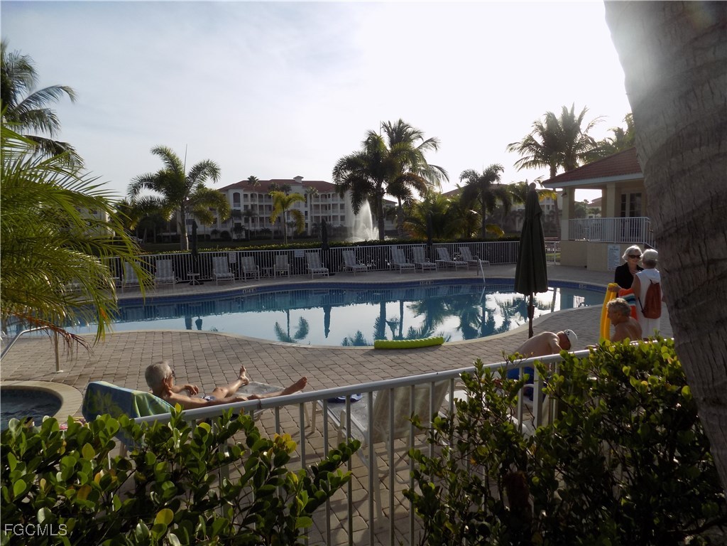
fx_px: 483
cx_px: 364
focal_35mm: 23
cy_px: 273
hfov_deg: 73.9
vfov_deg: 58.9
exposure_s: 1/1250
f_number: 3.1
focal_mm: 4
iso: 80
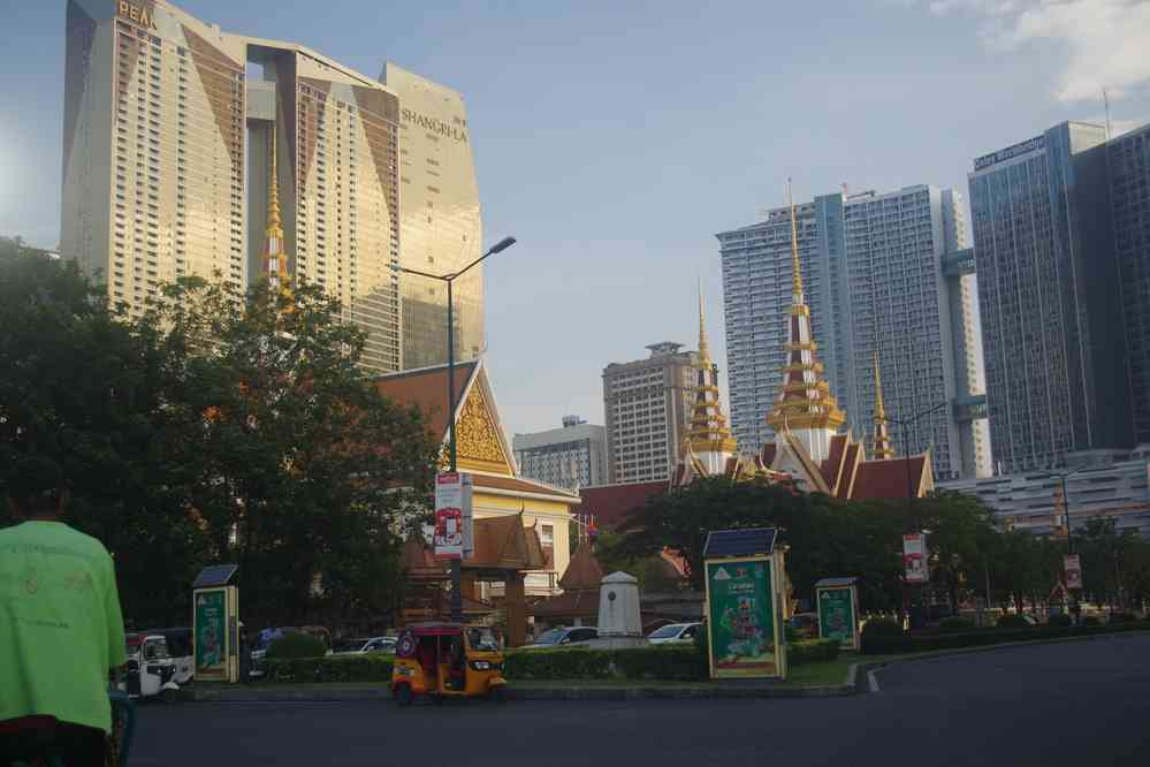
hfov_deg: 46.4
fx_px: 1342
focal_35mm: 42
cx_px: 575
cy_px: 384
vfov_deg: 31.9
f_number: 4
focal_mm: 28
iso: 800
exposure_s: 1/500
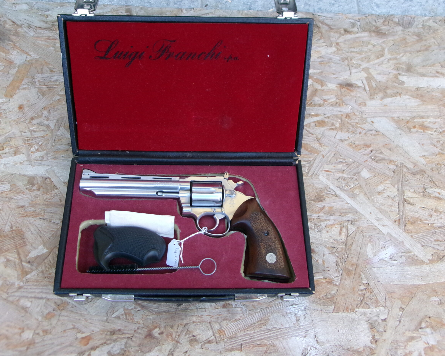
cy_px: 173
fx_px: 395
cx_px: 206
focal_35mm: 30
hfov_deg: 58.7
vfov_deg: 48.5
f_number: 3.9
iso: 230
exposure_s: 1/34
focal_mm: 5.1
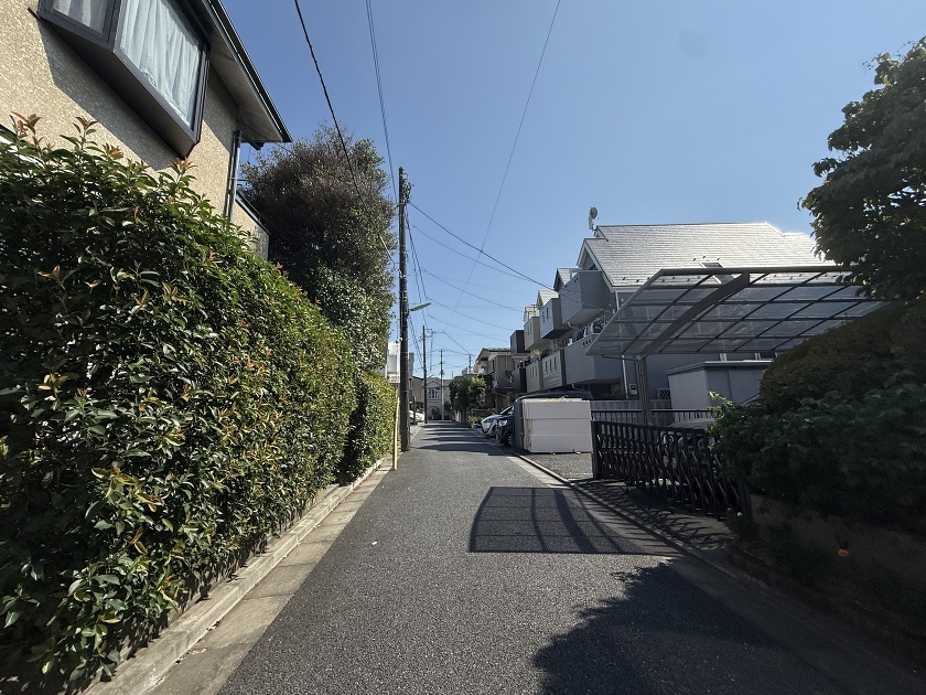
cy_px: 338
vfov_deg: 81.7
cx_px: 437
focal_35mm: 15
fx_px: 401
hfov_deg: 98.1
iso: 50
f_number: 2.2
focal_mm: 2.22
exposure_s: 1/4425
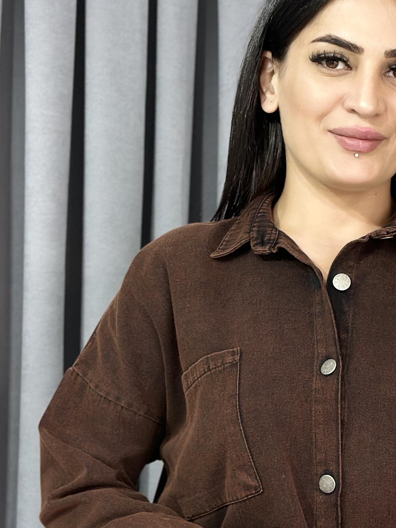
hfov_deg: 13.4
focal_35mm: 110
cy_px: 385
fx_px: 1677
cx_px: 344
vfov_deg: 17.8
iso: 100
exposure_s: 1/100
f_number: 1.78
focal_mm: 6.86
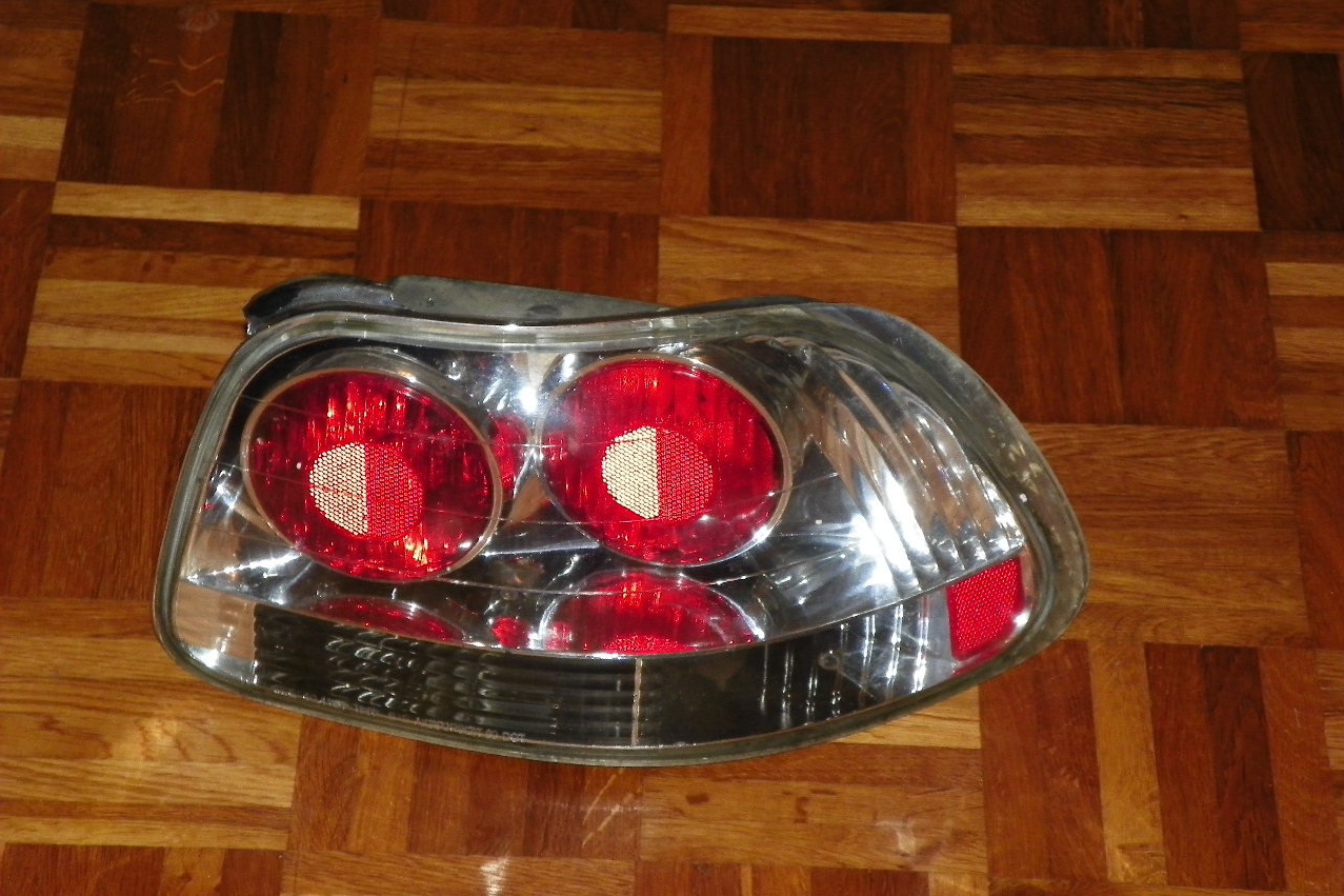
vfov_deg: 11.2
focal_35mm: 122
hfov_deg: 16.8
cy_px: 498
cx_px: 673
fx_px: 4554
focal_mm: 20.8
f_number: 4
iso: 200
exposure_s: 1/50
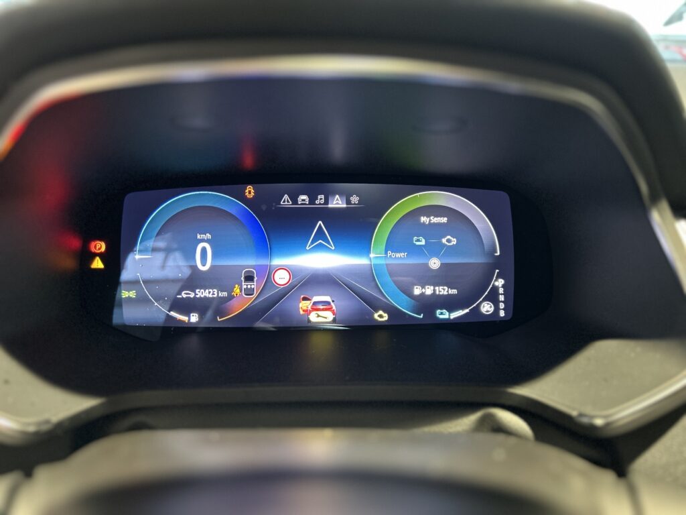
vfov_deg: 53.1
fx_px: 515
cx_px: 343
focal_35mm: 26
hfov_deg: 67.3
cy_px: 258
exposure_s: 1/47
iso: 500
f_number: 1.5
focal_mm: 5.7
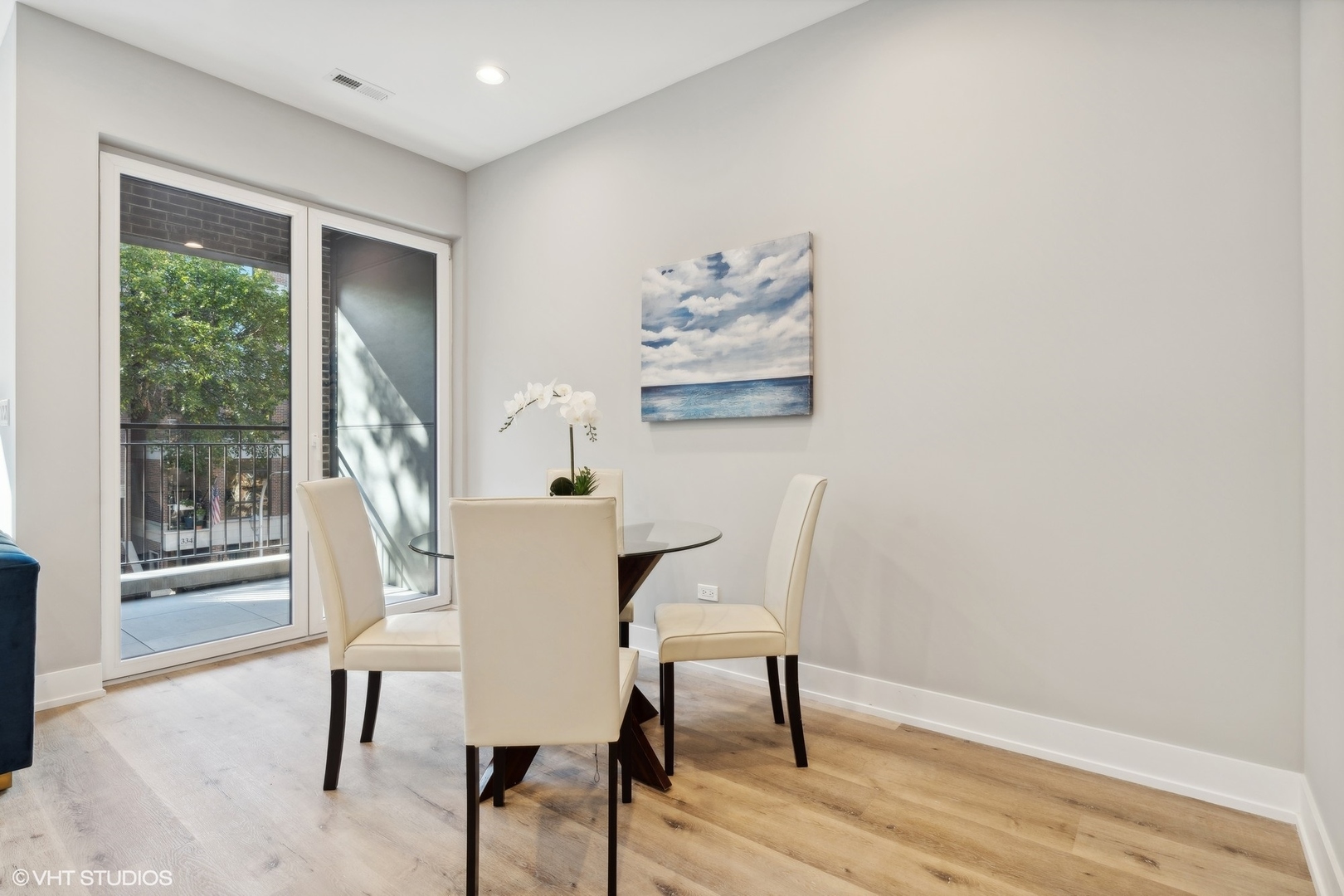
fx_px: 635
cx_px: 672
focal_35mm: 17
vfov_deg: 70.4
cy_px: 448
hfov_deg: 93.3
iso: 320
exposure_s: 1/25
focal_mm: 17
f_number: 8
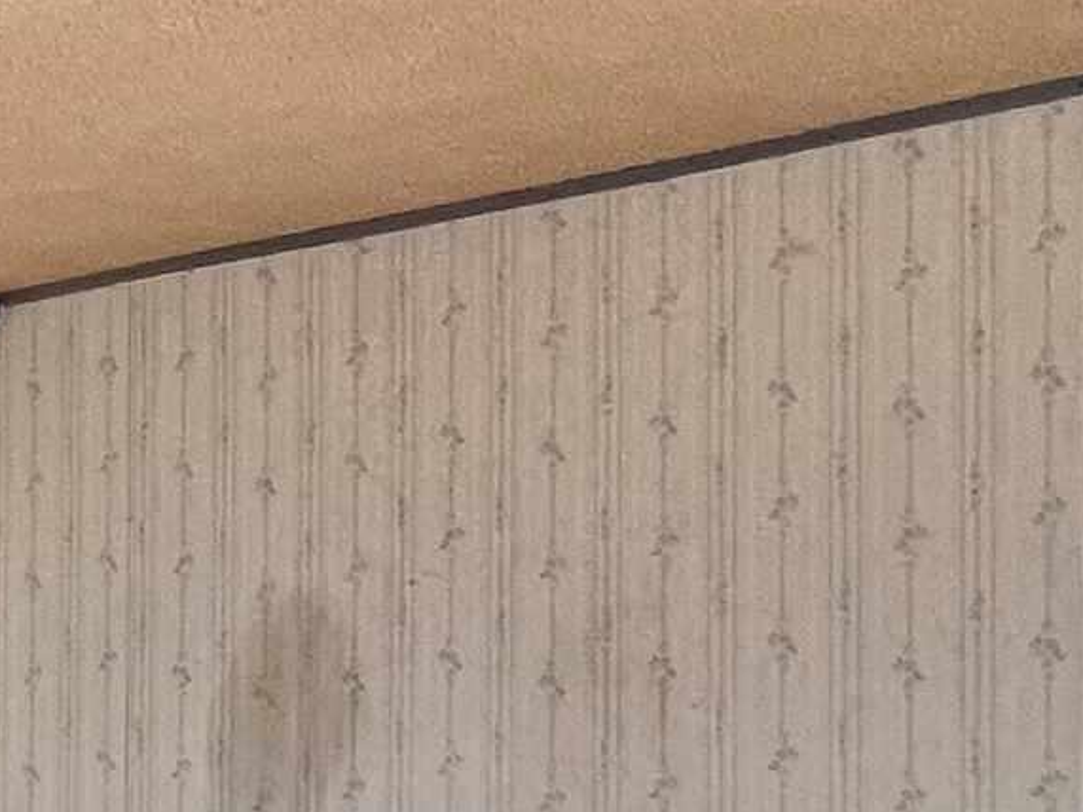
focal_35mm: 70
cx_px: -688
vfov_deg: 20.4
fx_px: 2190
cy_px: 801
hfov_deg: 21.5
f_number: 1.8
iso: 100
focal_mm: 1.57
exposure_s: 1/99
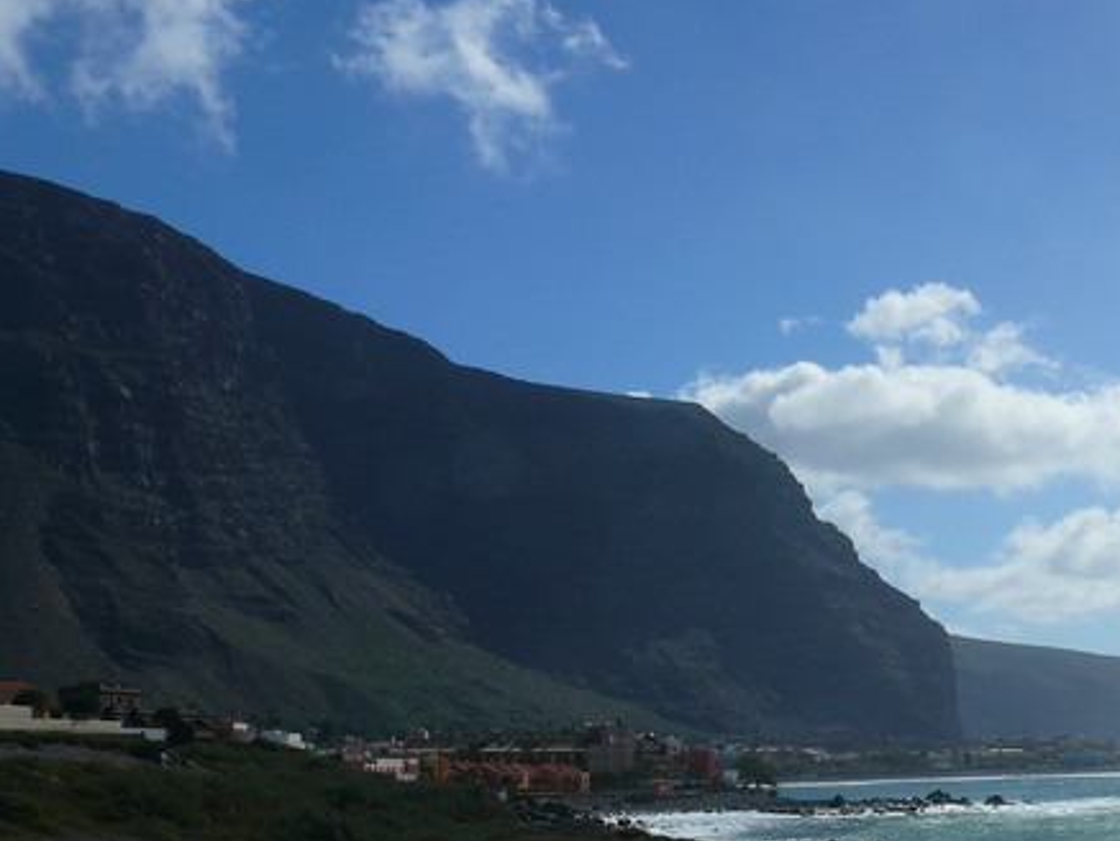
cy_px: 590
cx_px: 918
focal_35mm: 60
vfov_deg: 24.3
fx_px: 1942
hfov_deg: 31.2
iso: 100
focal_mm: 7.4
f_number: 6.3
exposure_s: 1/400
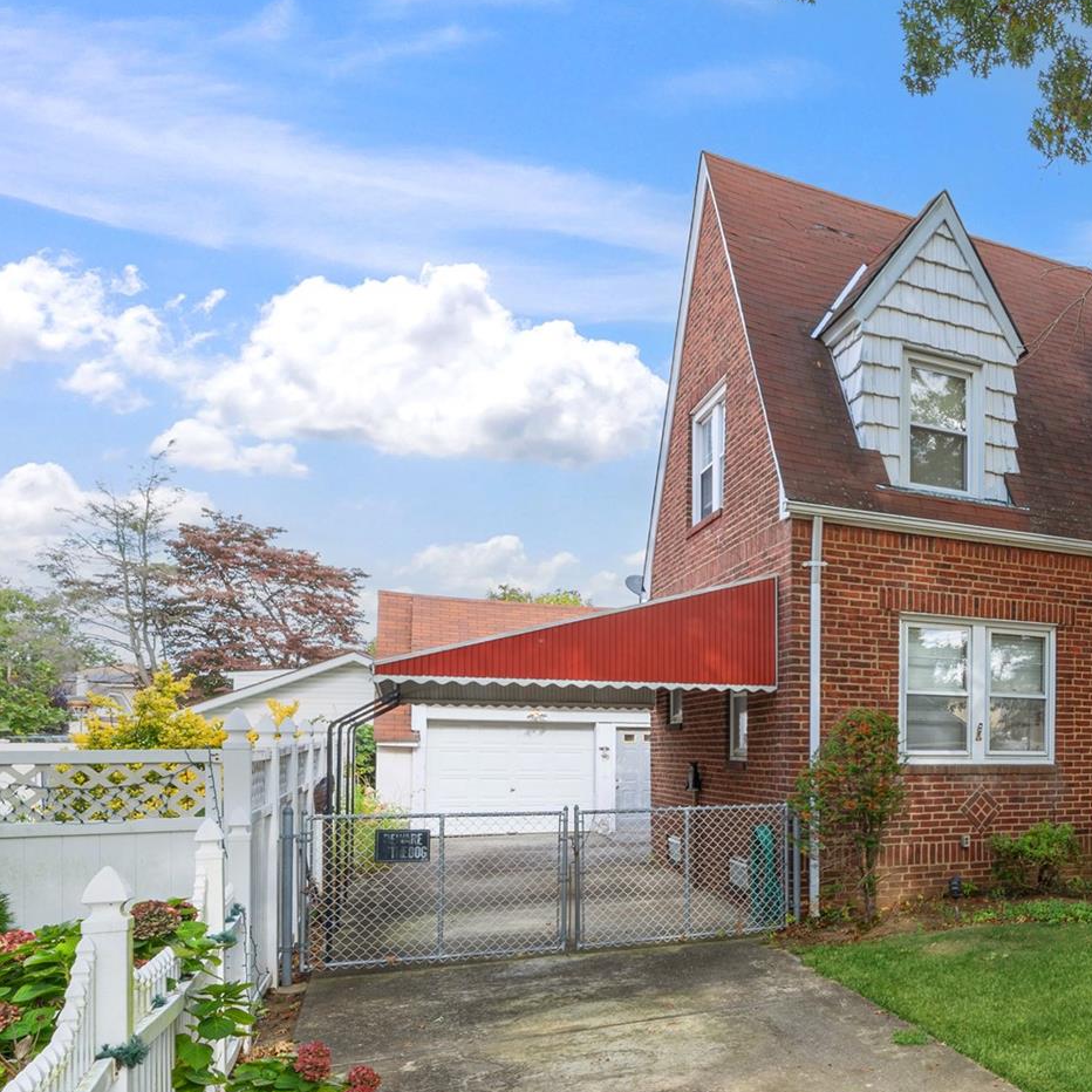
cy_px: 672
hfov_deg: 44.4
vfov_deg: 54.0
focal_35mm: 30
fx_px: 1059
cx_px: 1142
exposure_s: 1/30
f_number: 11
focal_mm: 15.9
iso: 100
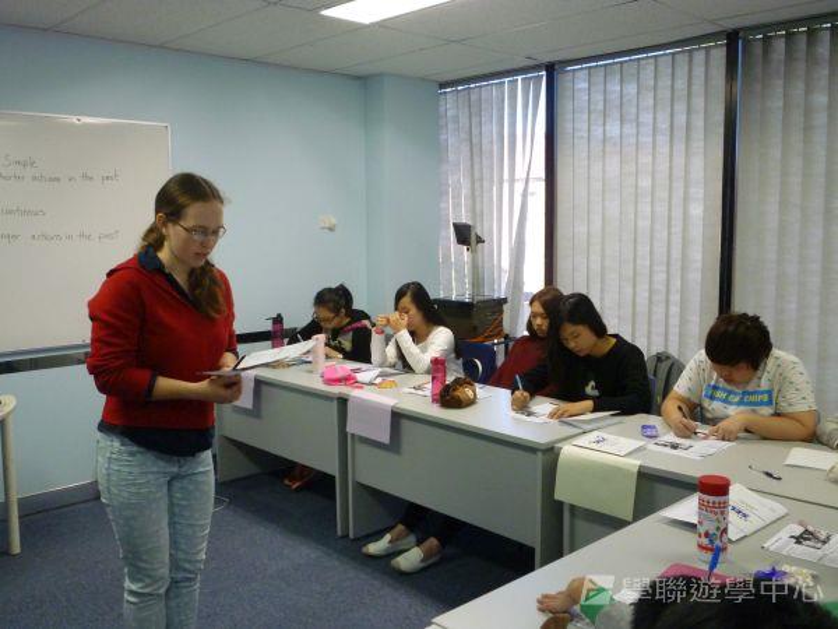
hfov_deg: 55.4
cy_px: 314
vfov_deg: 42.9
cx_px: 419
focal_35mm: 33
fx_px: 799
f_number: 3.5
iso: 400
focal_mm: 5.8
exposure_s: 1/30
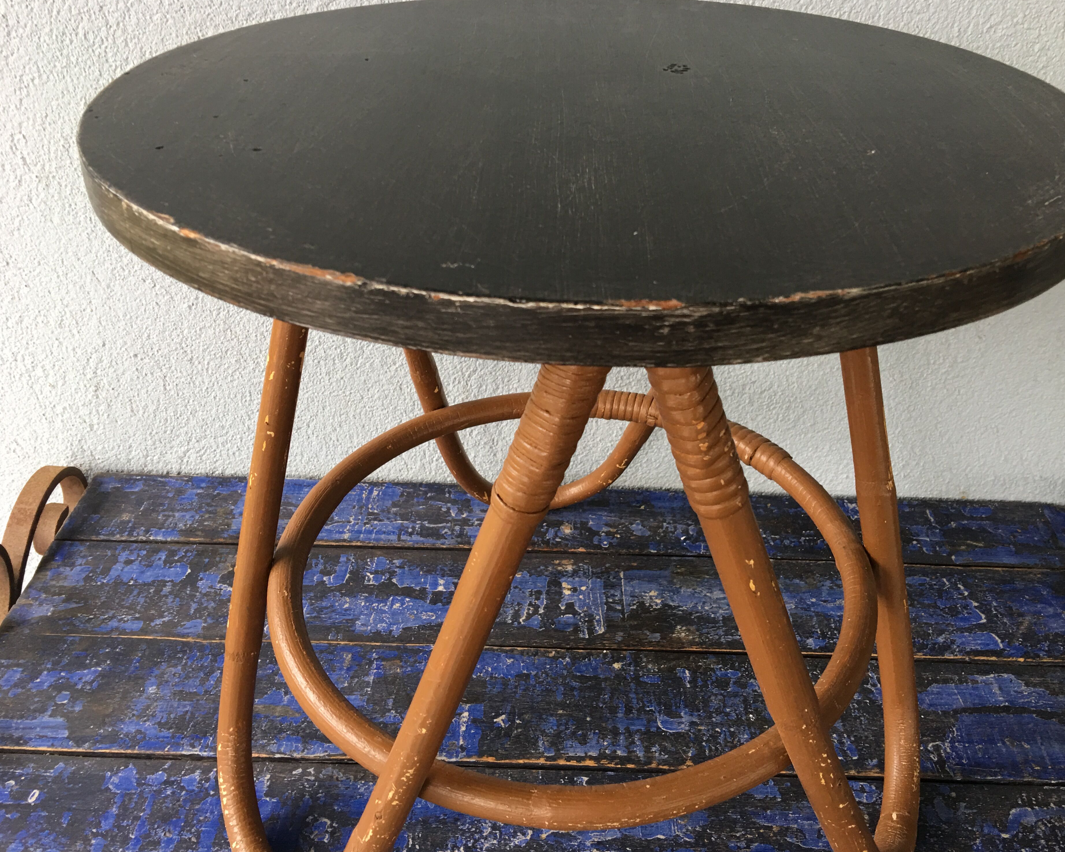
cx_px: 574
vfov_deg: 47.1
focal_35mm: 31
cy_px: 419
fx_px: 977
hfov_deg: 57.1
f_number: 2.2
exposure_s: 1/17
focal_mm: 4.15
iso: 40
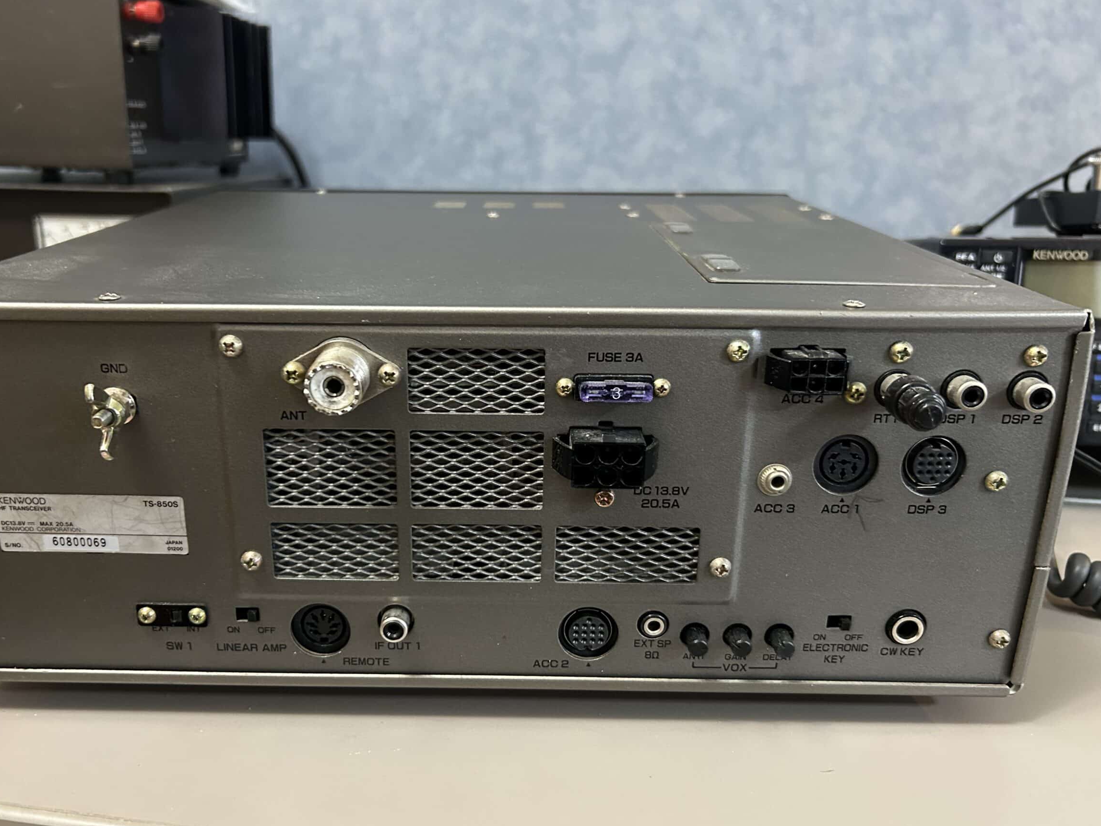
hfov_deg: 61.6
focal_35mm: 29
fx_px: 922
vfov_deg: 48.2
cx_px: 501
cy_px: 421
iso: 500
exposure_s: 1/40
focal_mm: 5.7
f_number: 1.5
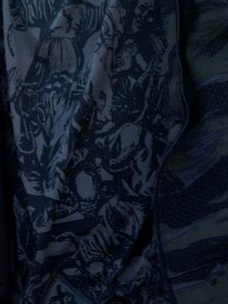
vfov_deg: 1.2
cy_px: -197
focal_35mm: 1617
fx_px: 14192
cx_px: 355
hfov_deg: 0.9
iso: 400
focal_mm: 200
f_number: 5.6
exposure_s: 1/200
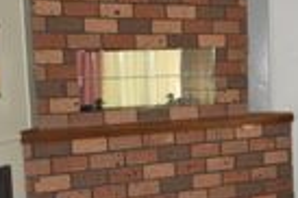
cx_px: 352
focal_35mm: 103
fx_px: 852
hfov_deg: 18.8
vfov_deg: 13.1
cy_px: 201
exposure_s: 1/60
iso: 1800
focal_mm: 20
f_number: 3.5
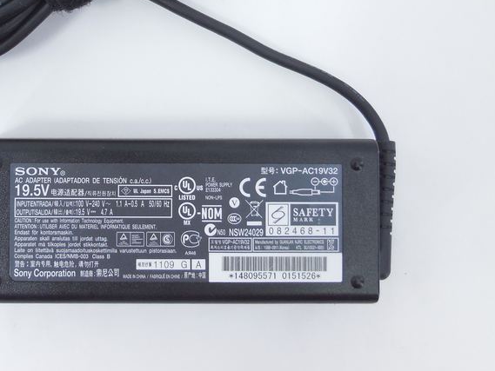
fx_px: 644
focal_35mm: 45
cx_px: 139
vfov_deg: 31.9
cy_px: 116
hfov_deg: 41.1
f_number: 3.1
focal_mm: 4.5
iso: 125
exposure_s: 1/40
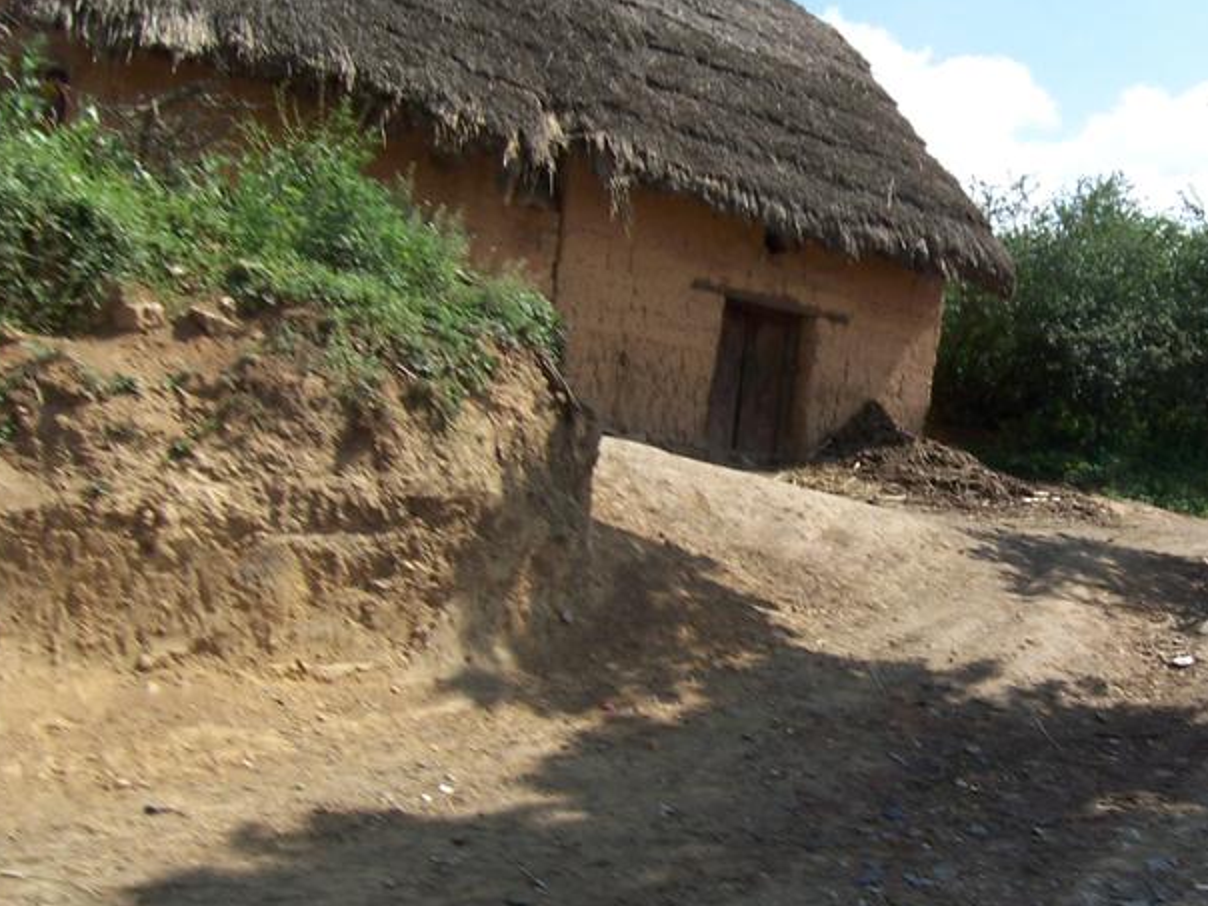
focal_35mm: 39
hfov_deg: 45.8
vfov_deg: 36.8
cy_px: 462
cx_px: 934
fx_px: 1361
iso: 64
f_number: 5.6
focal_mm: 3.8
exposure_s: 1/250
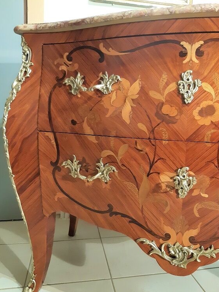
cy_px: 149
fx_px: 236
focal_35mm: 28
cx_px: 117
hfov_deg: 49.7
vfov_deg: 63.4
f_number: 1.7
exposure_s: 1/50
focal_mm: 3.93
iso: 320
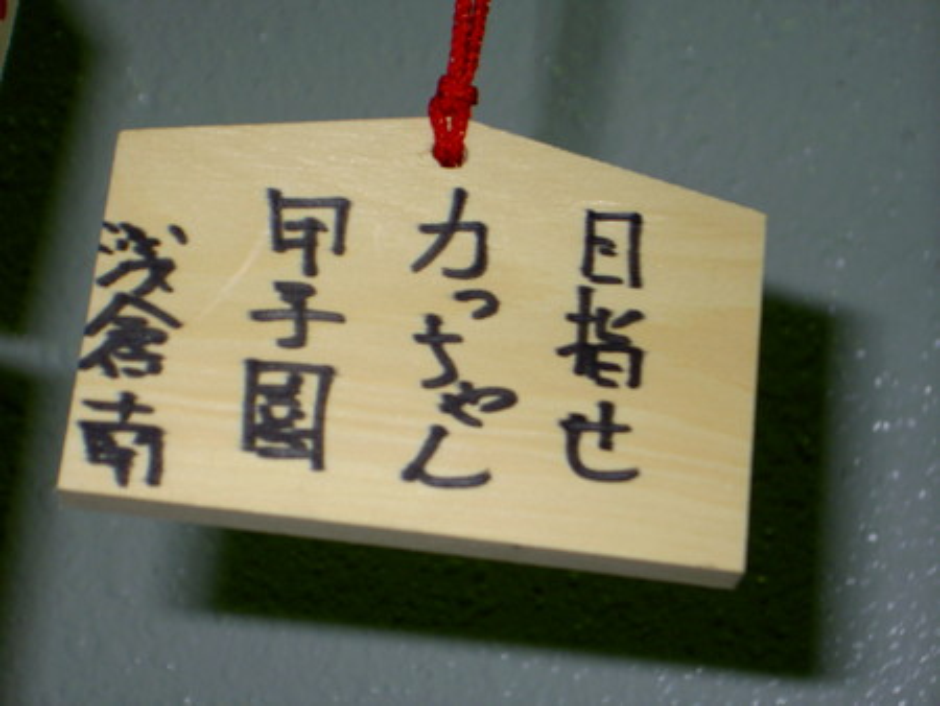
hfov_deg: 19.3
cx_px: 470
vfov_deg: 14.5
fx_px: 2771
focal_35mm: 102
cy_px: 353
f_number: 4.9
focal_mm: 16.8
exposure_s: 1/100
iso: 100
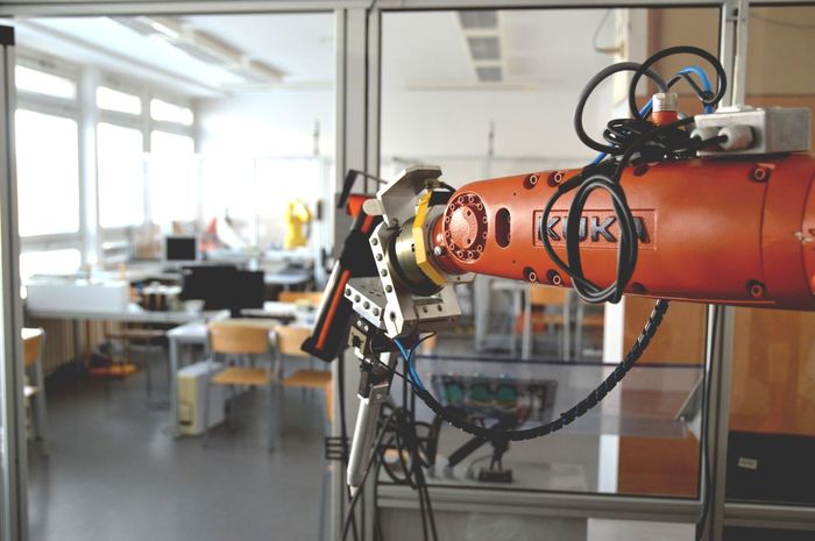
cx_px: 408
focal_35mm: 39
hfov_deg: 49.6
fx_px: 882
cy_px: 270
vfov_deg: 34.1
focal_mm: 26
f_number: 3.8
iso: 400
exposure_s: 1/15
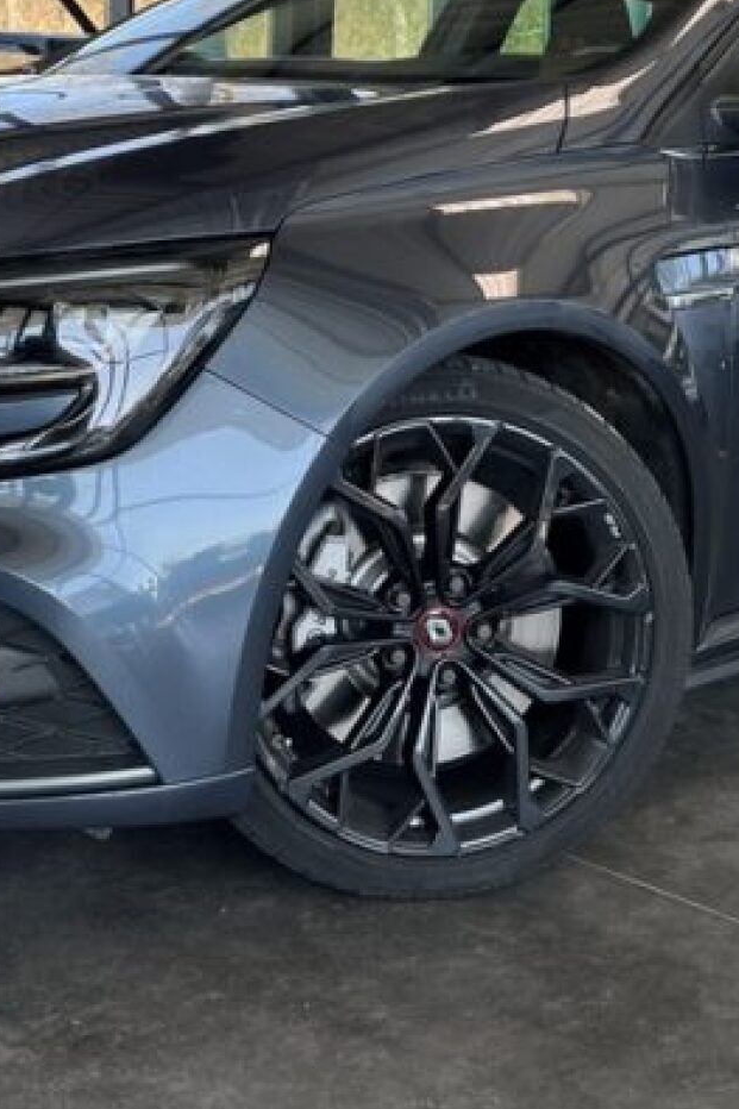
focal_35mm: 58
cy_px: 275
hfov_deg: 23.4
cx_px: 358
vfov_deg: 33.8
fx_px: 1786
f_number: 1.6
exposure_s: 1/178
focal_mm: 5.1
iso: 40
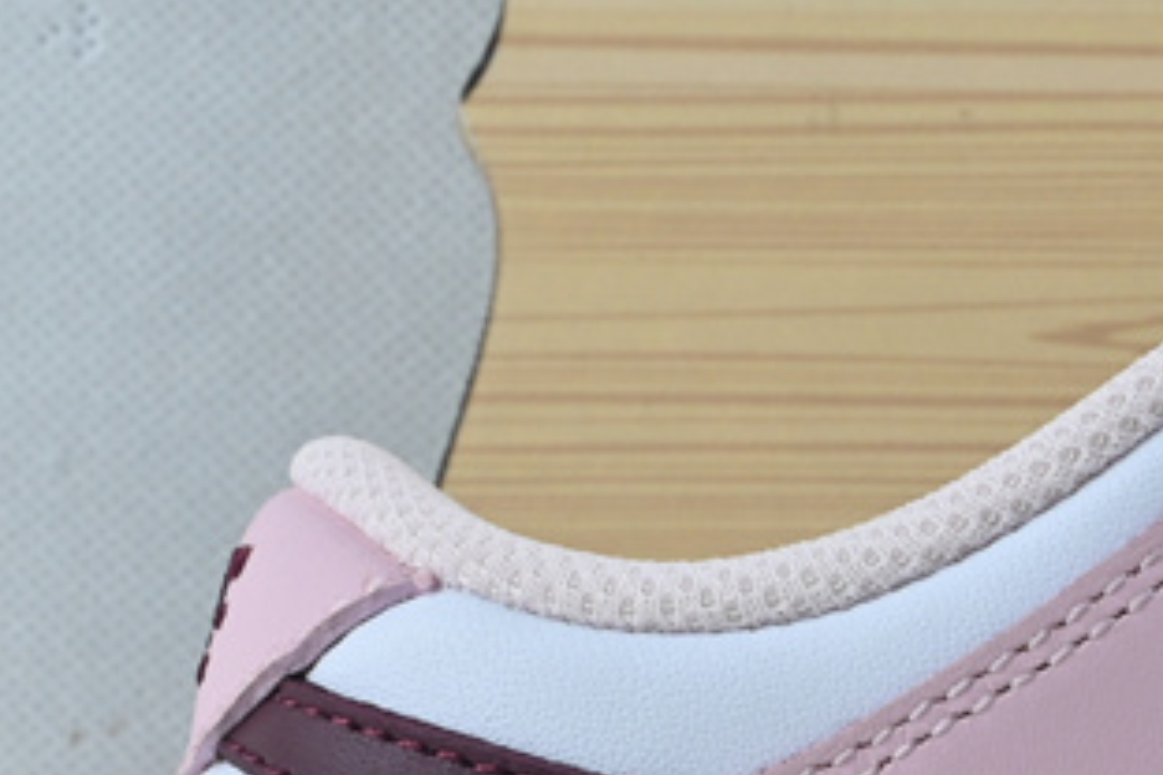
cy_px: 976
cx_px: 1819
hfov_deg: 9.8
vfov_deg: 6.7
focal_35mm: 202
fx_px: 6523
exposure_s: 1/20
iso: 100
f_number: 10
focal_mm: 35
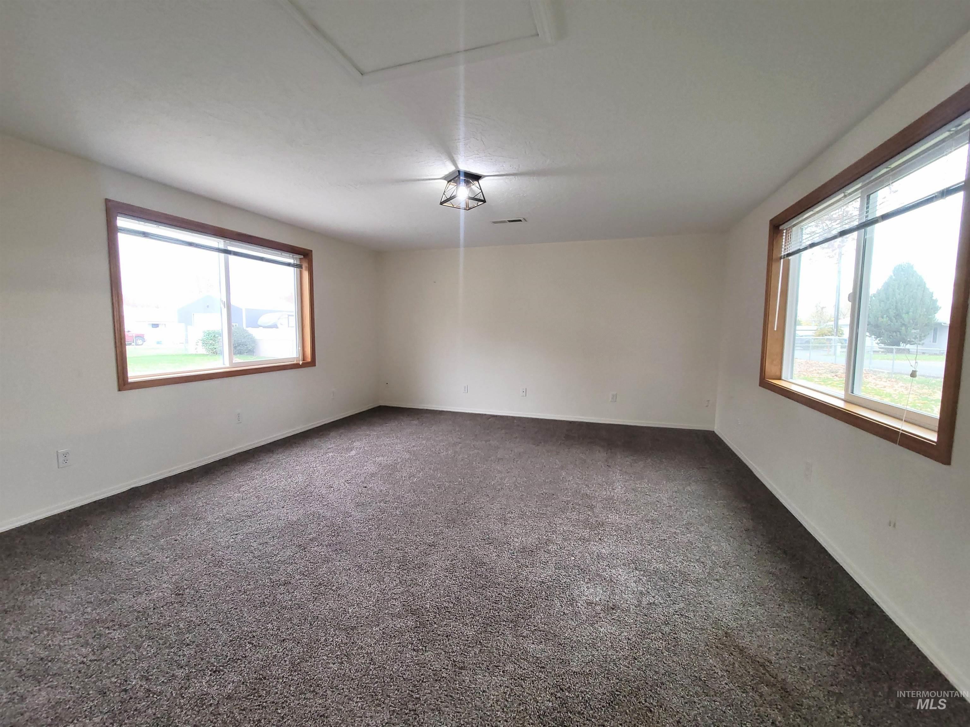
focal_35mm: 13
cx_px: 485
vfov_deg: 89.9
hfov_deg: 106.2
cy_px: 364
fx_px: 364
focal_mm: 2.2
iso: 160
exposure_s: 1/60
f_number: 2.2
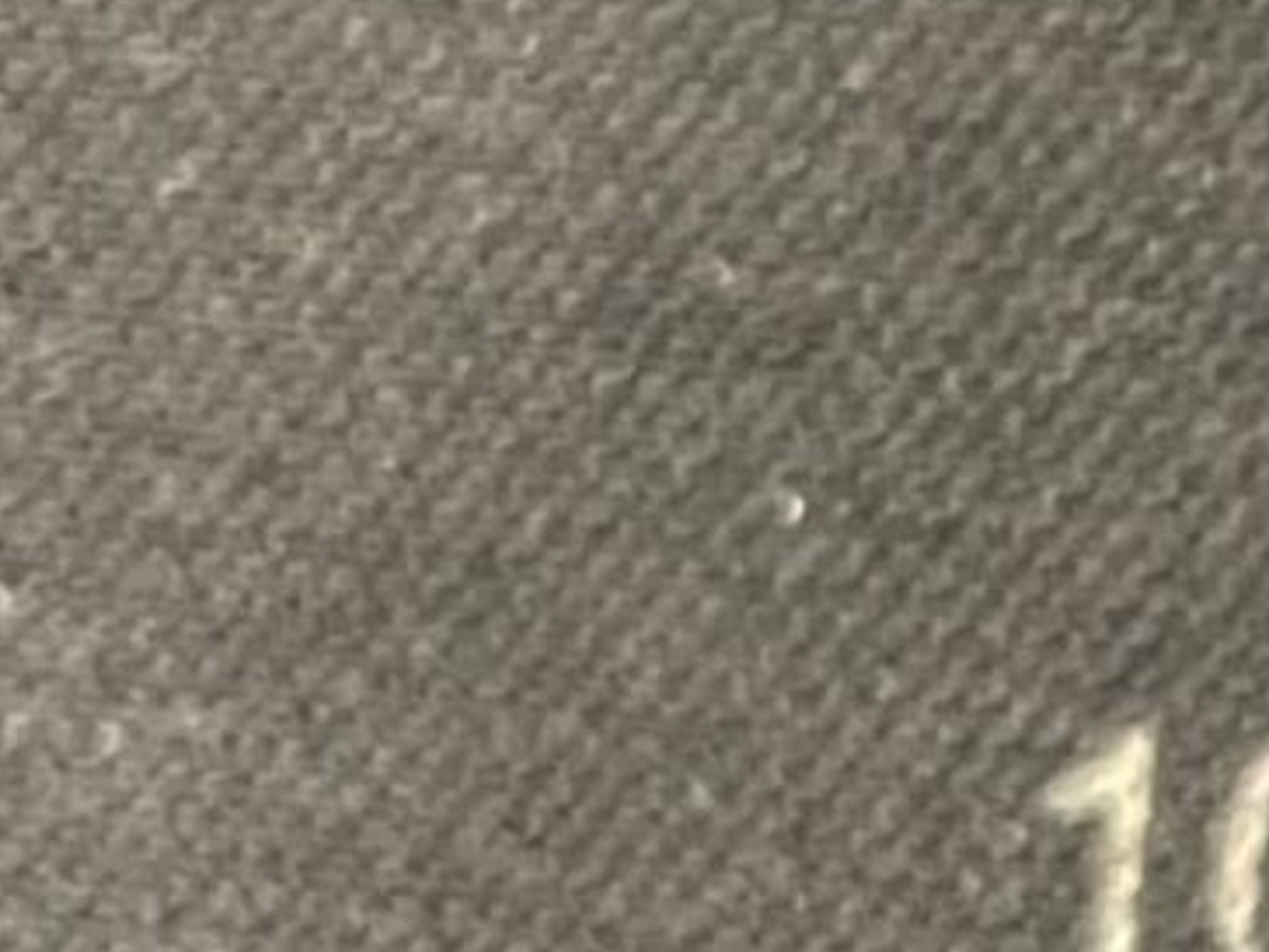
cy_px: 673
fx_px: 6709
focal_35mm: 183
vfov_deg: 8.1
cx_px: 2834
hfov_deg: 9.8
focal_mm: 4.2
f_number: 1.6
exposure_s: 1/33
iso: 500
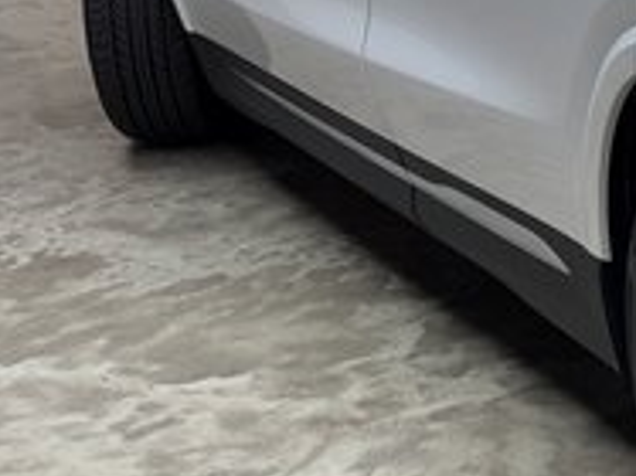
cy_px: 71
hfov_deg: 19.8
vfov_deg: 17.8
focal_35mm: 82
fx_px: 1506
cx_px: 1024
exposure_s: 1/227
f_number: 1.78
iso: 64
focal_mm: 6.76
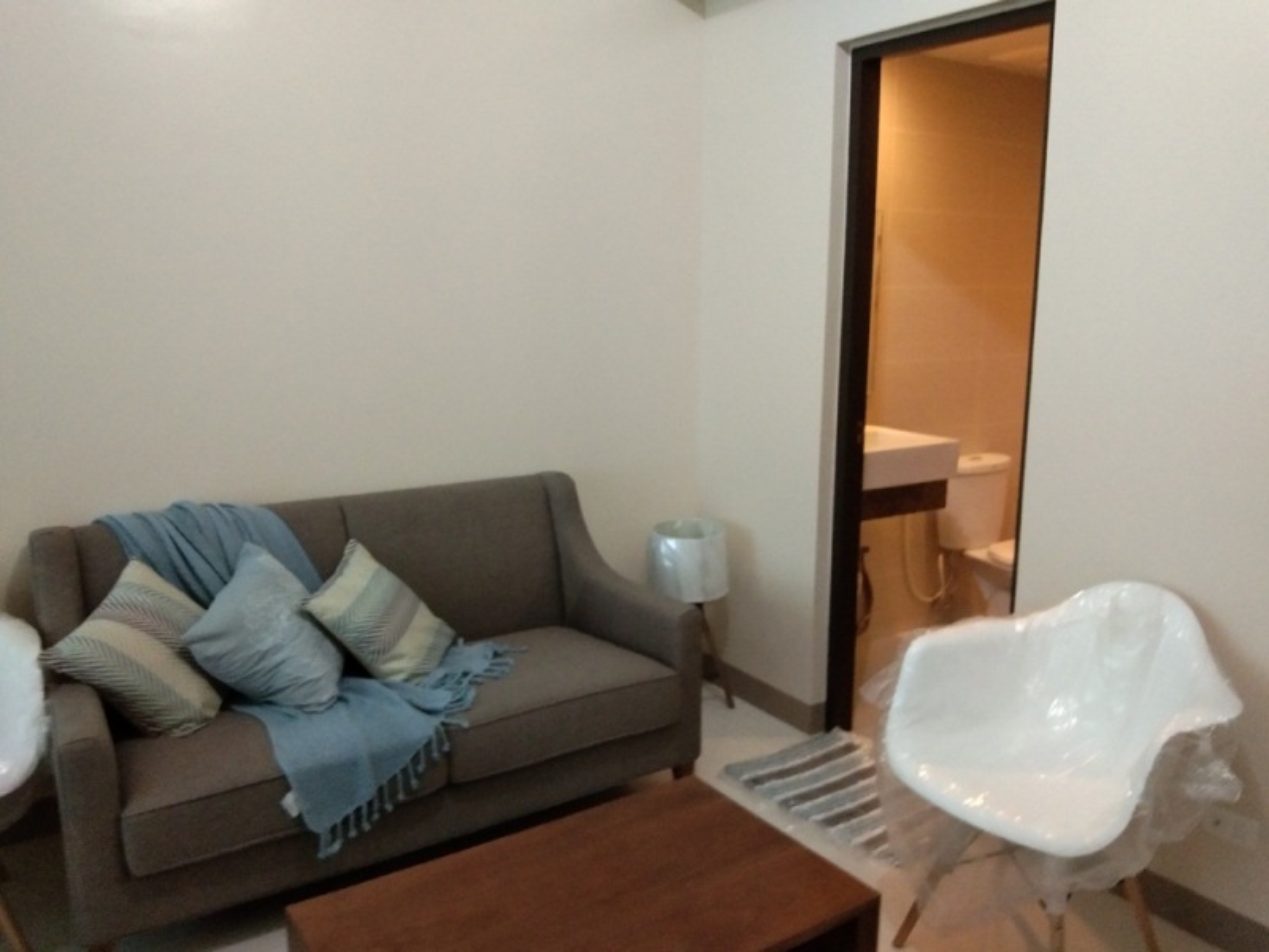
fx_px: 1136
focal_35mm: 31
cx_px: 634
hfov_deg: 58.4
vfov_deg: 45.4
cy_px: 476
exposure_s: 1/14.3
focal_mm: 3.69
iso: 400
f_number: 2.2
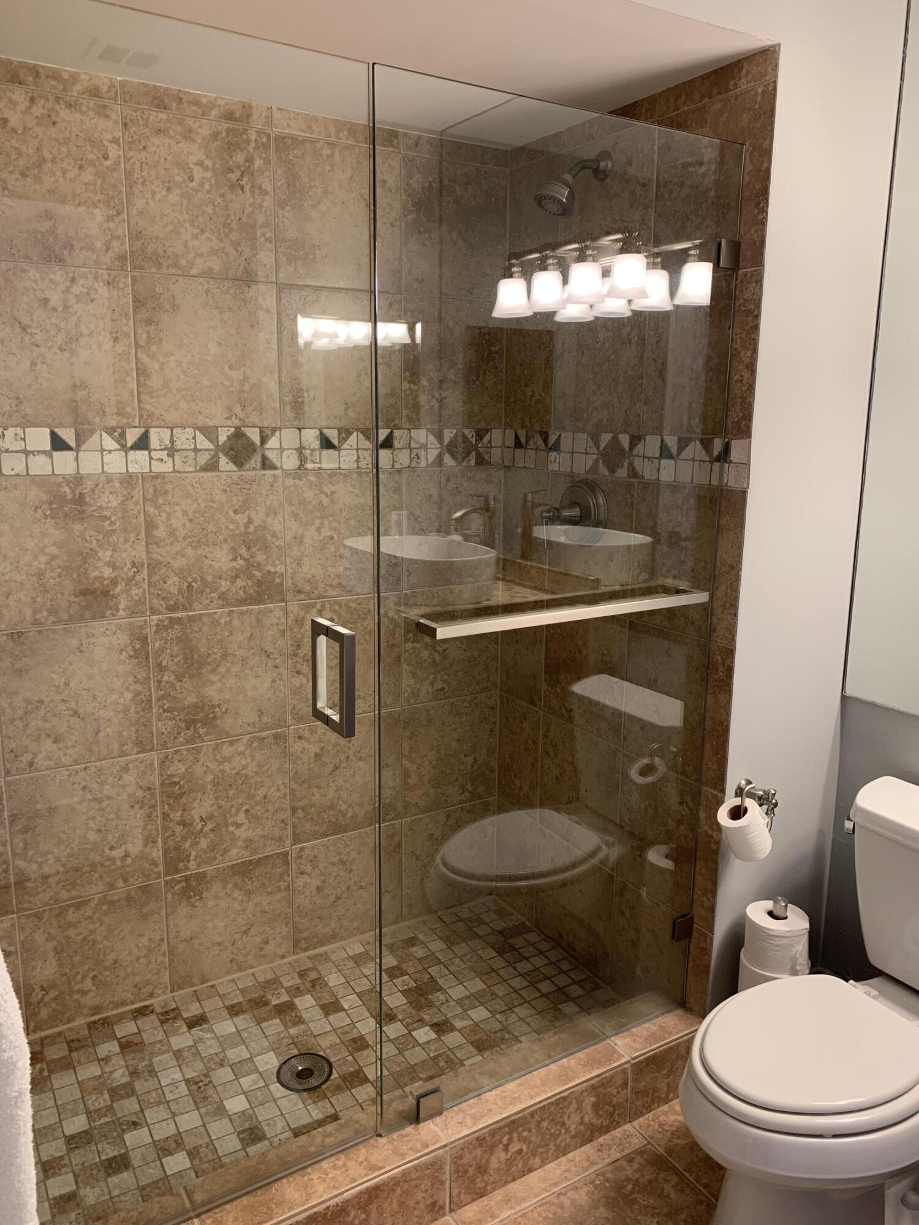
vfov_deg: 67.3
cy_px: 612
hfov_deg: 53.1
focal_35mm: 26
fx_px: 920
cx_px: 460
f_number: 1.8
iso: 100
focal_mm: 4.25
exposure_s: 1/60
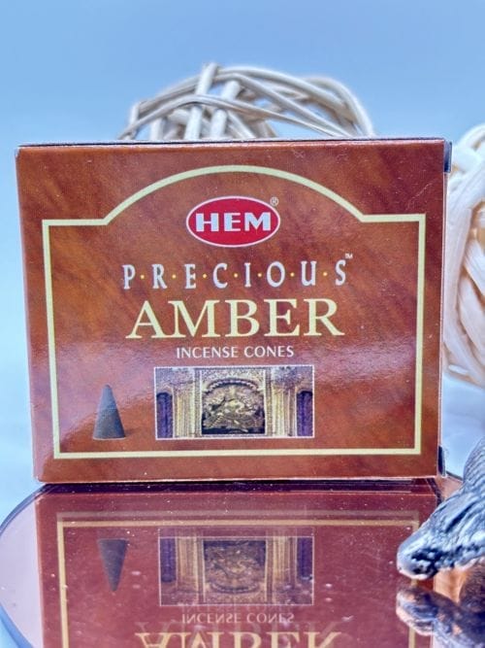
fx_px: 972
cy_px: 324
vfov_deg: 36.8
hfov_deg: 28.0
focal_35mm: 52
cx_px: 242
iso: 80
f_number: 1.6
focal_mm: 5.96
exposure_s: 1/50
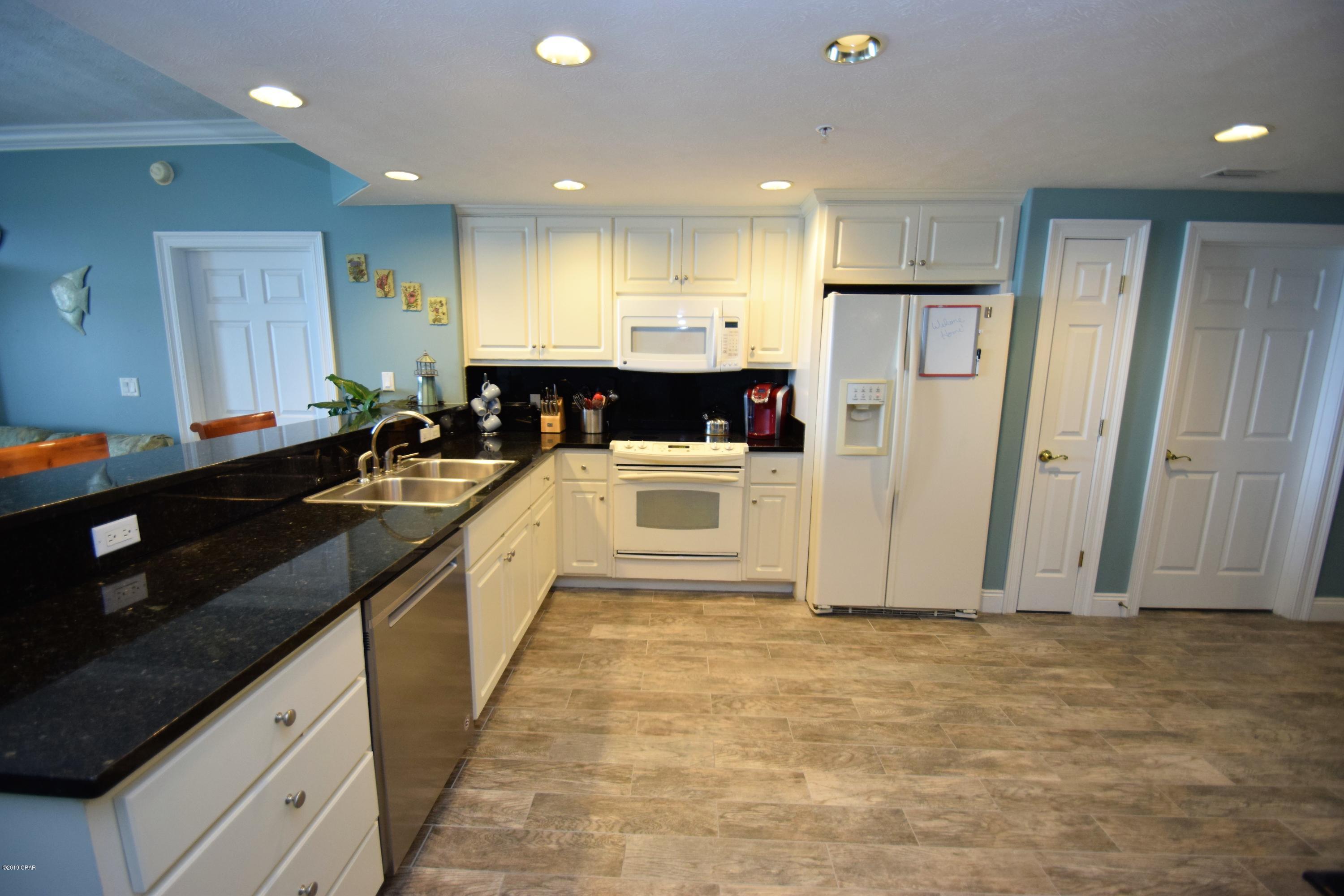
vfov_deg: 77.3
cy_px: 448
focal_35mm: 15
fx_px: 560
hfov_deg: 100.4
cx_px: 672
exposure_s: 1/60
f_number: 4
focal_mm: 10
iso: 800
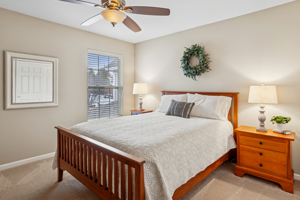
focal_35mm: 18
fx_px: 150
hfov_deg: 90.0
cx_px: 150
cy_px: 100
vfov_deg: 67.4
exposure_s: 1/10
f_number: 8
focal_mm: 12
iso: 320
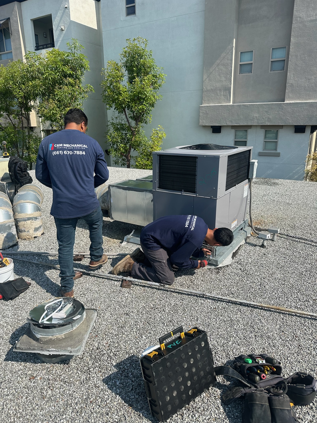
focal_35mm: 24
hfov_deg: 56.8
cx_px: 158
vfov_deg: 71.6
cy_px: 212
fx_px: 293
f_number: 1.78
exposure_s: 1/4348
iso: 80
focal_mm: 6.86
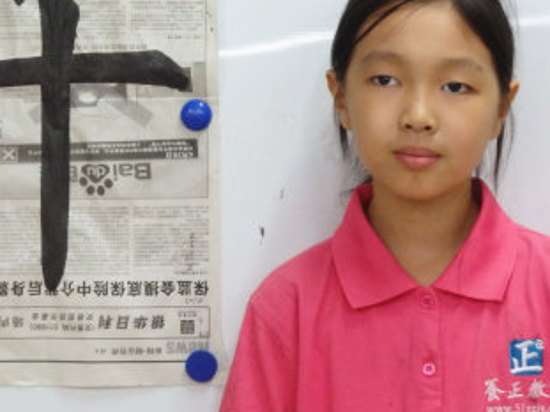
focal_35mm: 115
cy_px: 119
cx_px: 218
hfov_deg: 17.1
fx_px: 1826
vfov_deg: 12.8
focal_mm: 13.1
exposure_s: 1/50
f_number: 4.5
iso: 800
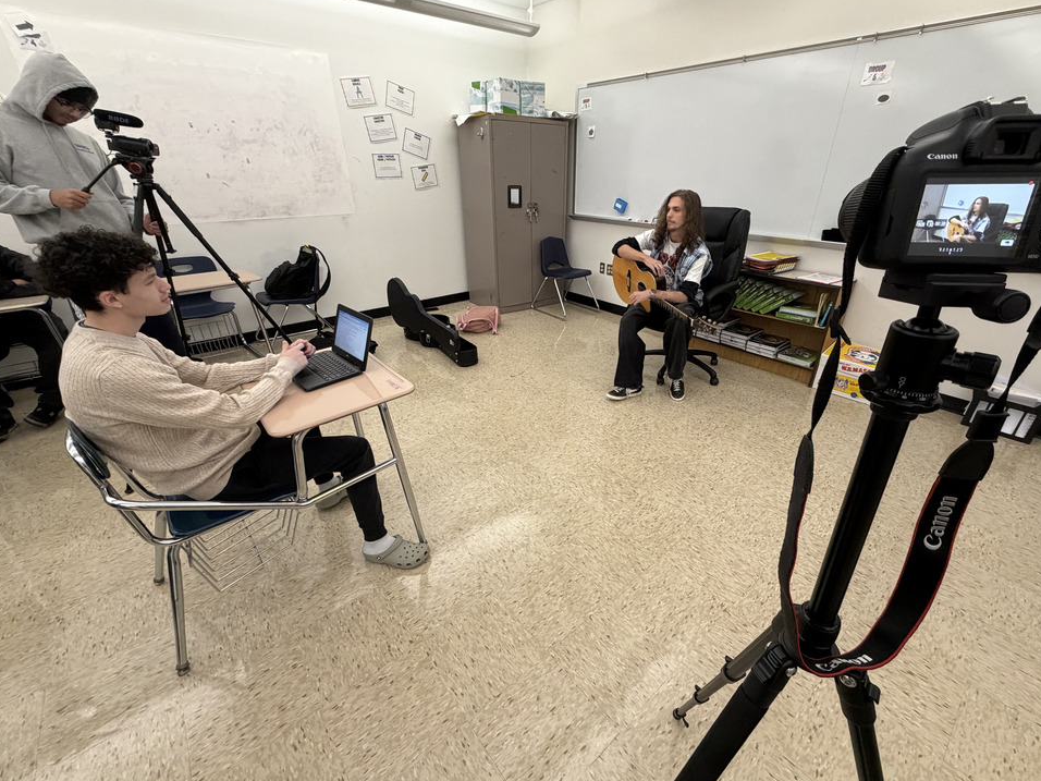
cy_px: 389
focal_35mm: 15
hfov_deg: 98.1
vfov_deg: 81.7
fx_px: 451
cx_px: 550
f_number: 2.2
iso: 250
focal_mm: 2.22
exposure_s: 1/60
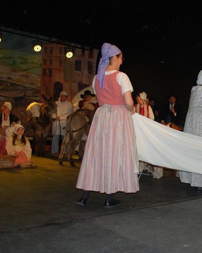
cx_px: 167
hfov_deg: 33.7
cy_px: 127
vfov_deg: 42.9
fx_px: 321
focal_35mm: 43
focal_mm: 20
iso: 200
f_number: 3.8
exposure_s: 1/60
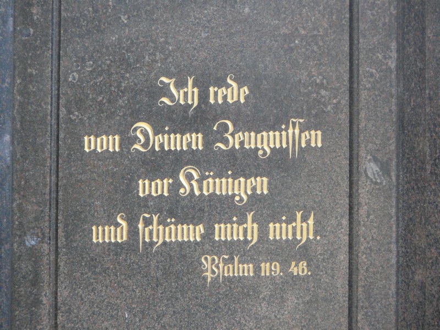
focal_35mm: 304
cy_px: 165
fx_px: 3864
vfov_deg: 4.9
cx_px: 220
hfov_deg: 6.5
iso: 320
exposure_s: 1/400
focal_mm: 49.9
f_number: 3.6
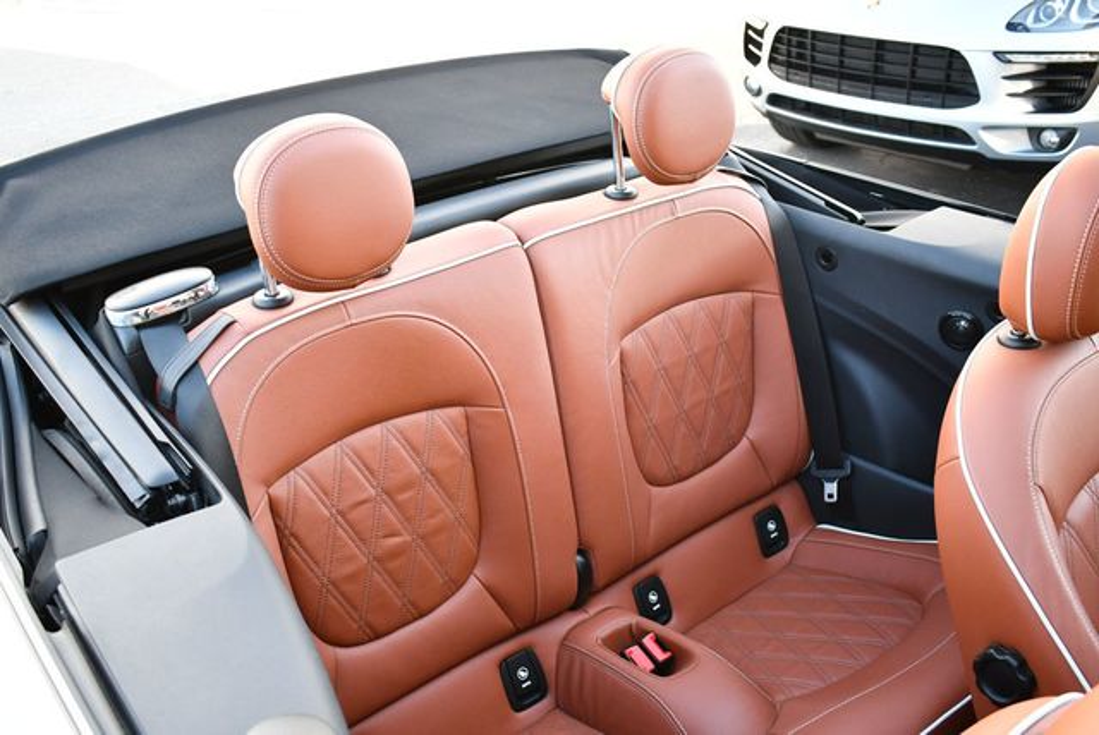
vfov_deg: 36.9
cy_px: 368
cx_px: 550
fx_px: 1100
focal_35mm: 36
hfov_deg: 53.1
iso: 800
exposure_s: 1/250
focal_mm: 18
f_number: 3.5
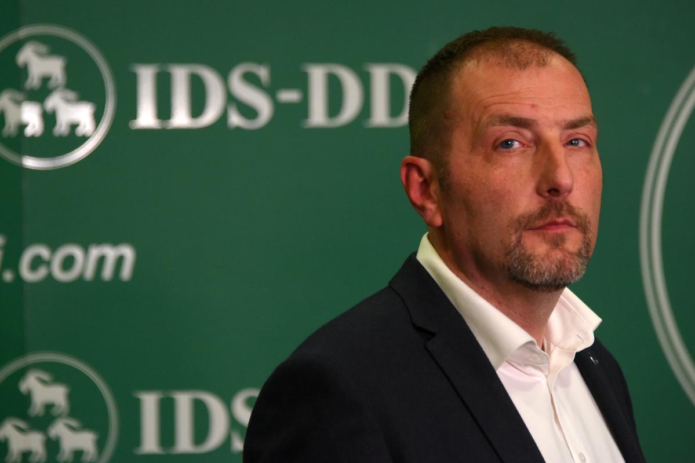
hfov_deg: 7.7
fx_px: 5156
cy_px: 170
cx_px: 330
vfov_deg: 5.1
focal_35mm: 267
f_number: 5.6
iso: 2500
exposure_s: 1/160
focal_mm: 200
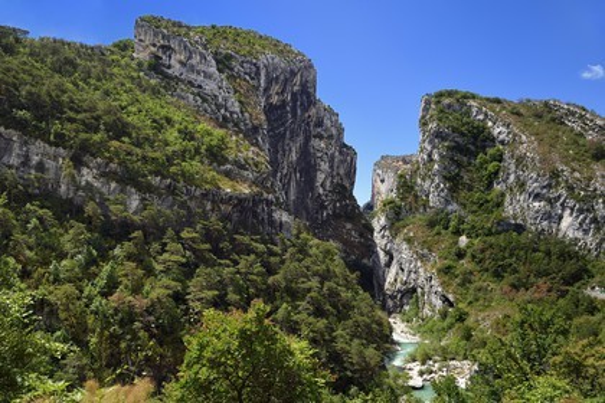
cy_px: 202
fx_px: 403
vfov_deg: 53.1
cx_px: 302
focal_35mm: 24
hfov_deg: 73.7
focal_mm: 24
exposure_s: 1/250
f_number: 11
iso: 200
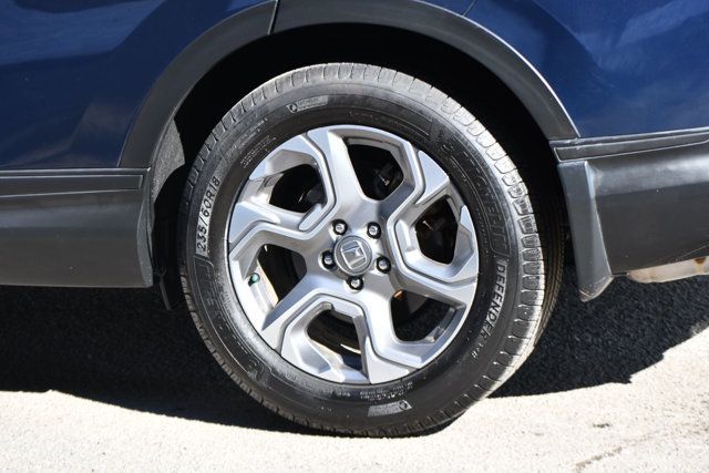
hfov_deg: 16.1
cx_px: 354
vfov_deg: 10.8
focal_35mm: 127
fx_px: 2502
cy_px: 236
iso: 200
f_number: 6.3
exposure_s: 1/250
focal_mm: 85
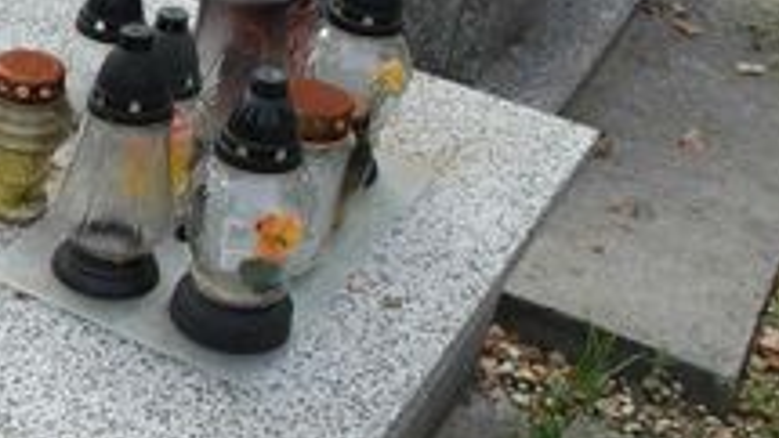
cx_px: -178
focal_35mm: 78
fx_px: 1611
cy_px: 138
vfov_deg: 15.5
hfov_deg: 24.4
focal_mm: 5.2
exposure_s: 1/180
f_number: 3.9
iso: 80
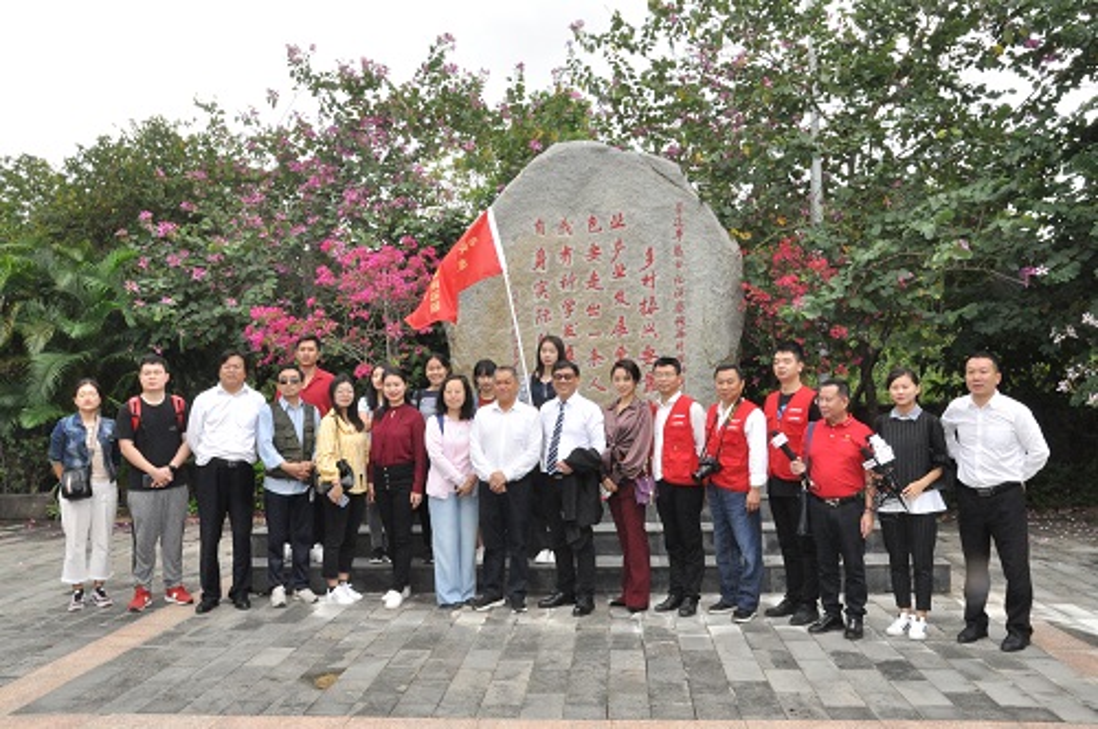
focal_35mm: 33
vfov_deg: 39.9
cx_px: 549
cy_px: 364
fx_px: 1005
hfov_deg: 57.3
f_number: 25
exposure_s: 1/200
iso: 2000
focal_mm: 22
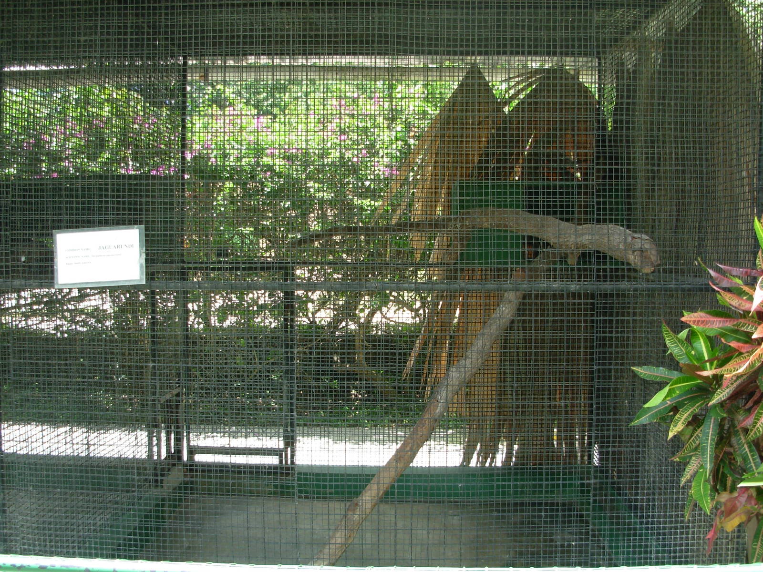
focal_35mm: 38
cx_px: 382
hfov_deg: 49.0
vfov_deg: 37.7
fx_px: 838
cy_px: 286
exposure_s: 1/102
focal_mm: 6.3
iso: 50
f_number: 2.9
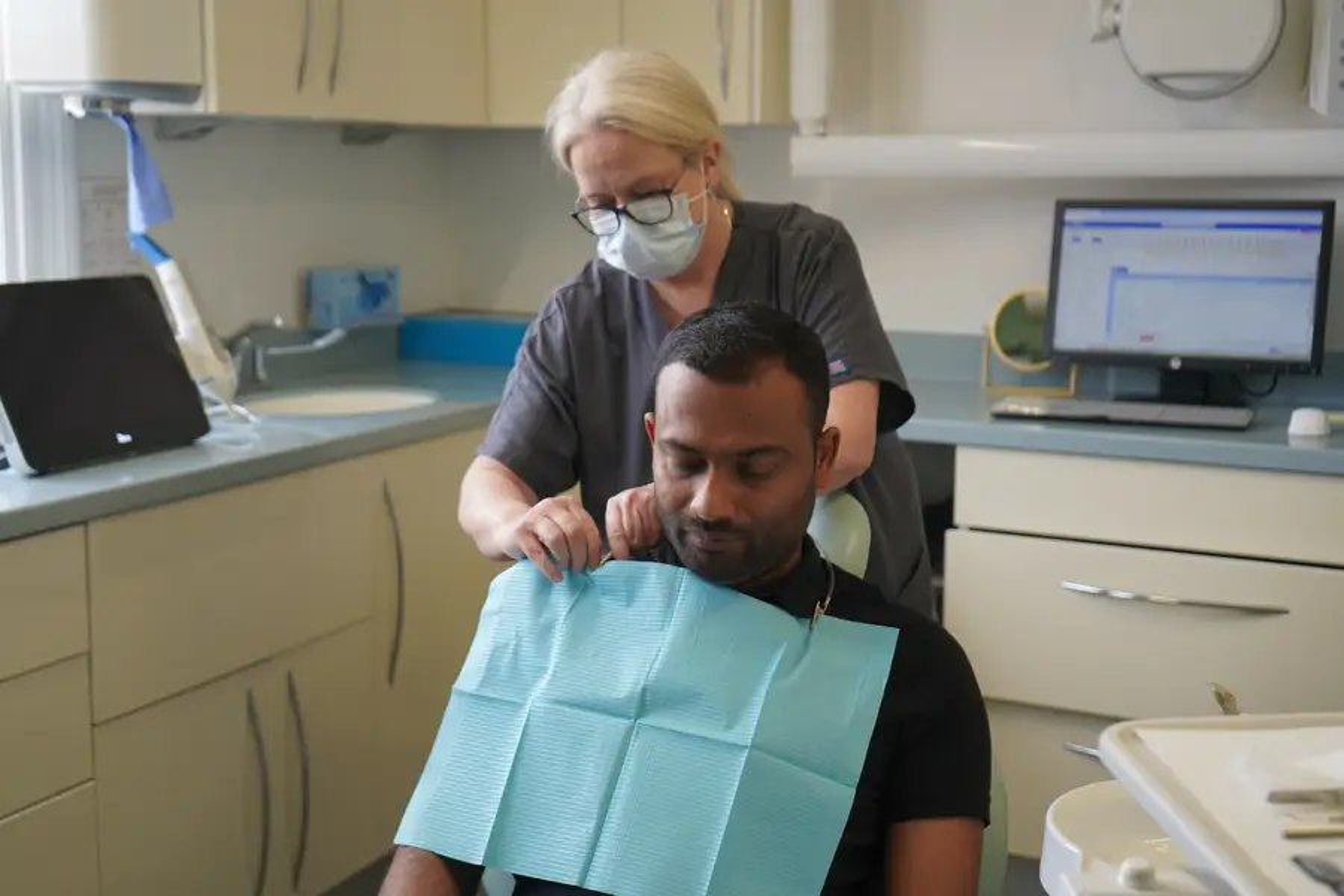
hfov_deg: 42.7
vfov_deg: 29.2
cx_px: 672
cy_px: 448
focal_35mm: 46
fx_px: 1717
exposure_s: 1/160
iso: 640
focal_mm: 46
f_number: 4.5
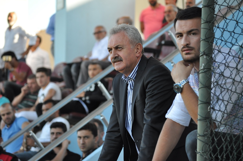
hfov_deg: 10.2
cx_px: 122
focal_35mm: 202
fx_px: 1365
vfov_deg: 6.8
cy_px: 80
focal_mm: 135
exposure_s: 1/500
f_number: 5
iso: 800
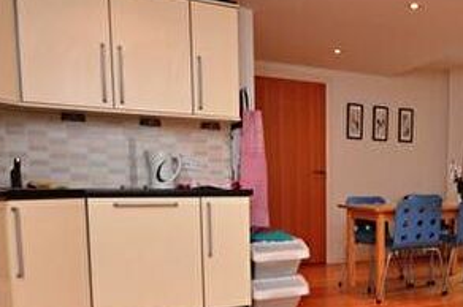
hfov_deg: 49.2
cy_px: 231
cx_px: 388
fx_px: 462
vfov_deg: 35.9
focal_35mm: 36
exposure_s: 1/60
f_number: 8
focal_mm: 10
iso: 720
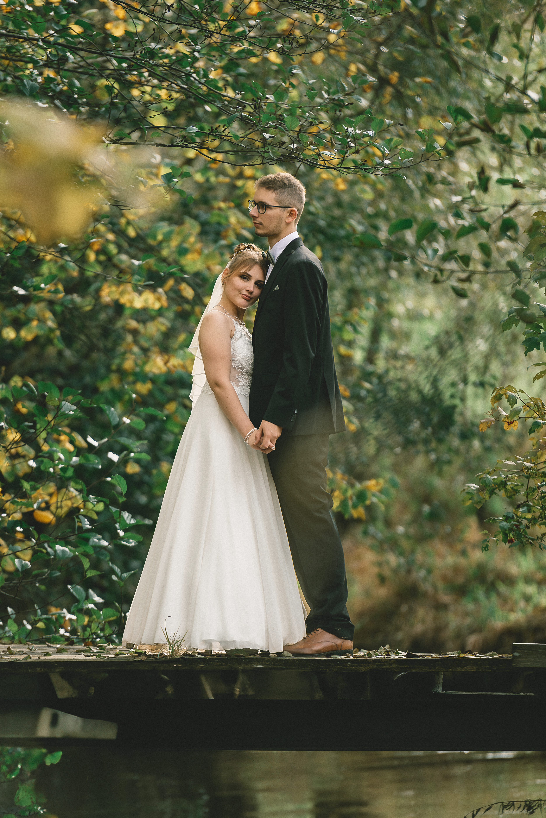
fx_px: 4886
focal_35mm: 215
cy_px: 392
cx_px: 265
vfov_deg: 9.6
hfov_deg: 6.4
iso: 280
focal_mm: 200
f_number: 2.8
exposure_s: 1/2000
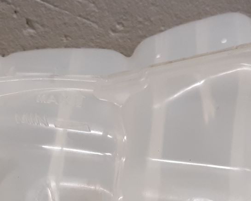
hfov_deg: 20.1
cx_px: 107
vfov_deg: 15.9
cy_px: 195
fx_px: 706
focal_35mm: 95
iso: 125
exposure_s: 1/50
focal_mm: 3.93
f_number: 1.7
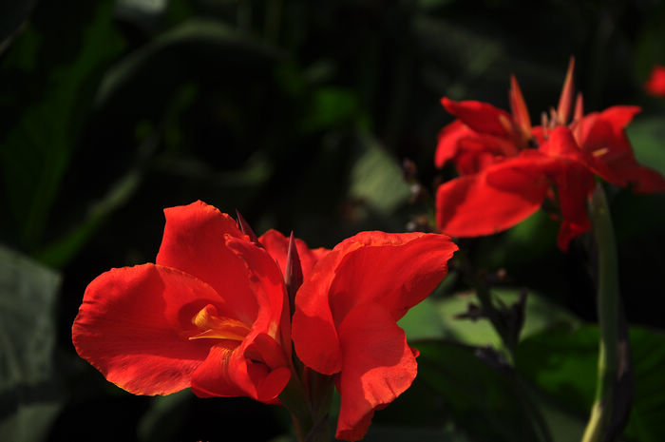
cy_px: 221
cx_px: 332
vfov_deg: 14.7
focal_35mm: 93
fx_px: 1716
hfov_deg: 21.9
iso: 200
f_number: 5.3
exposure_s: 1/800
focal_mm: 62
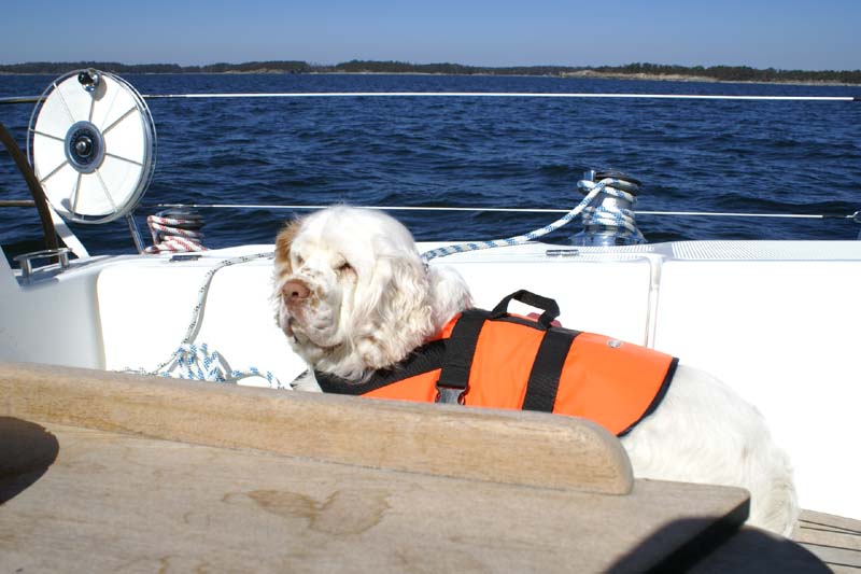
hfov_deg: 61.9
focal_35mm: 30
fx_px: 717
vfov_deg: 43.6
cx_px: 430
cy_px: 287
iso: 100
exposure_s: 1/200
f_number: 10
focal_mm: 20
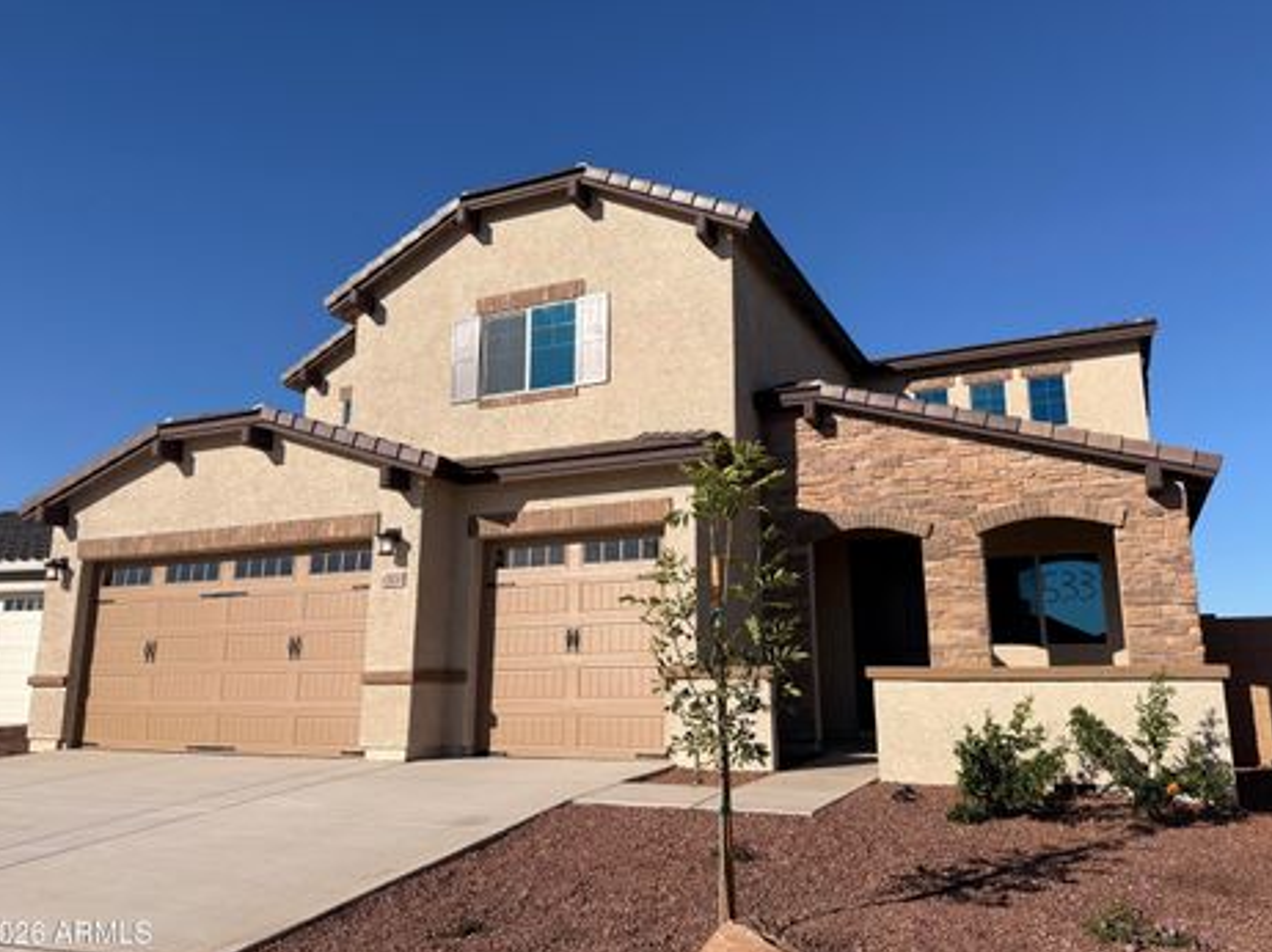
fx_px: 955
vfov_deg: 53.0
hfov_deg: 67.3
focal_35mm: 26
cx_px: 666
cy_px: 464
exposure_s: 1/6711
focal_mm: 6.76
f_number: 1.78
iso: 80
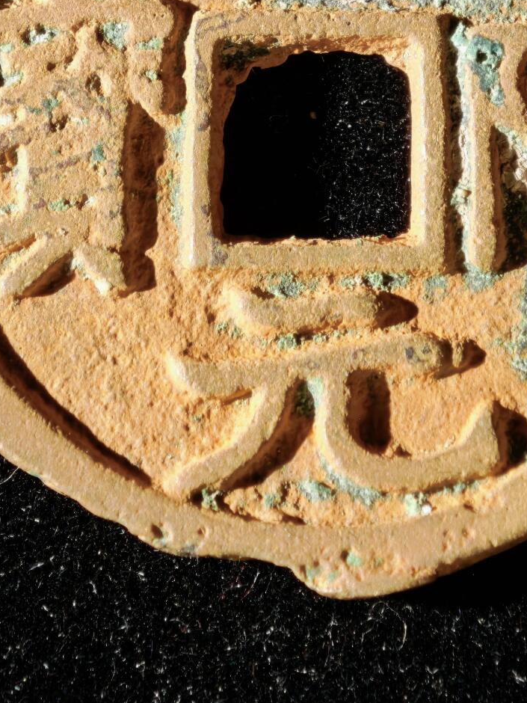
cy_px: 106
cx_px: 321
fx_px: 4161
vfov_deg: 9.6
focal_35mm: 205
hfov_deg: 7.2
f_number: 2
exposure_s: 1/100
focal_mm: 9
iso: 400
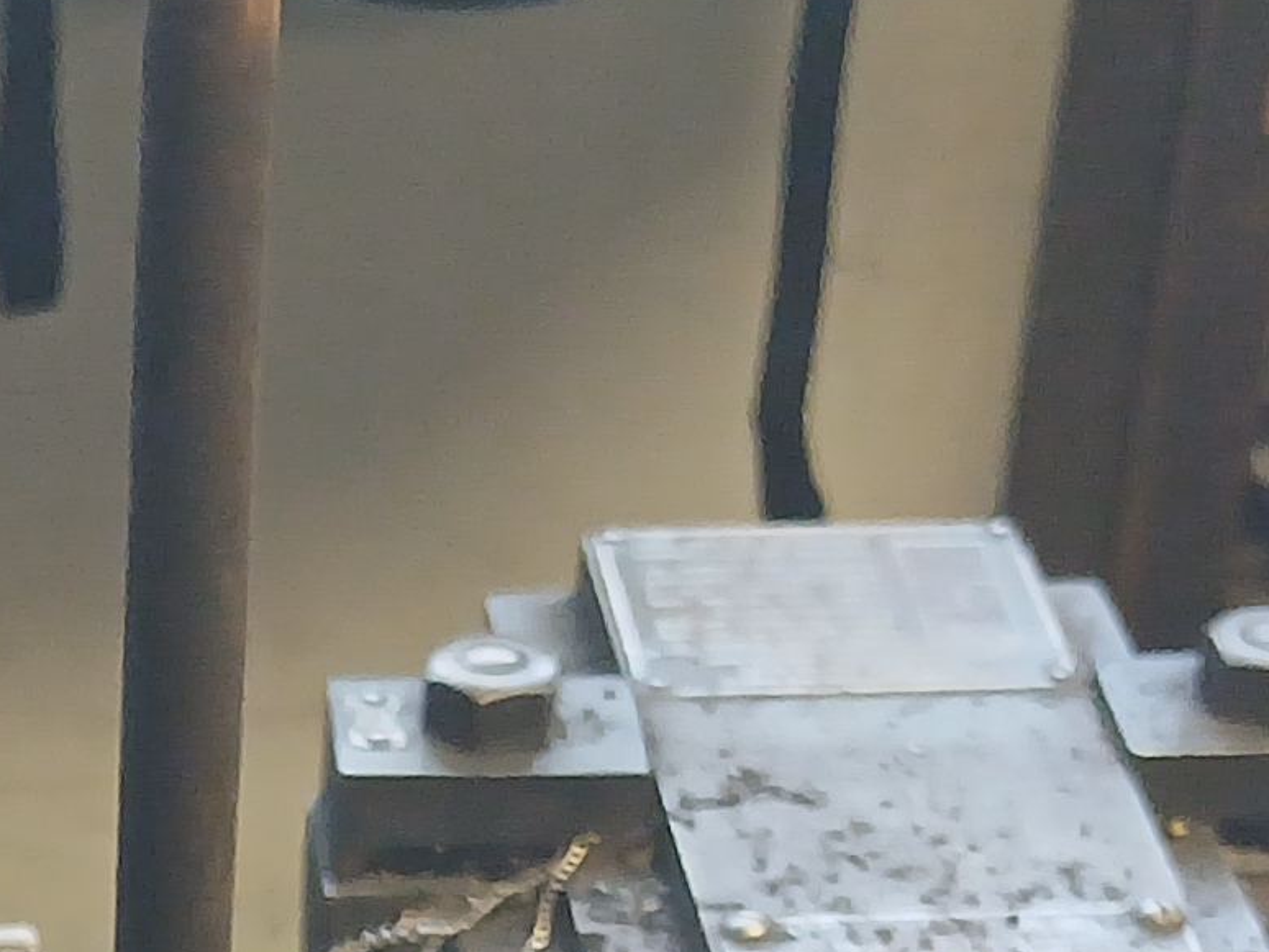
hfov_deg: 14.2
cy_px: 1960
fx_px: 5024
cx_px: 77
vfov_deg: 10.0
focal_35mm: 137
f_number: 1.8
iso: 160
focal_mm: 3.98
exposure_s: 1/60
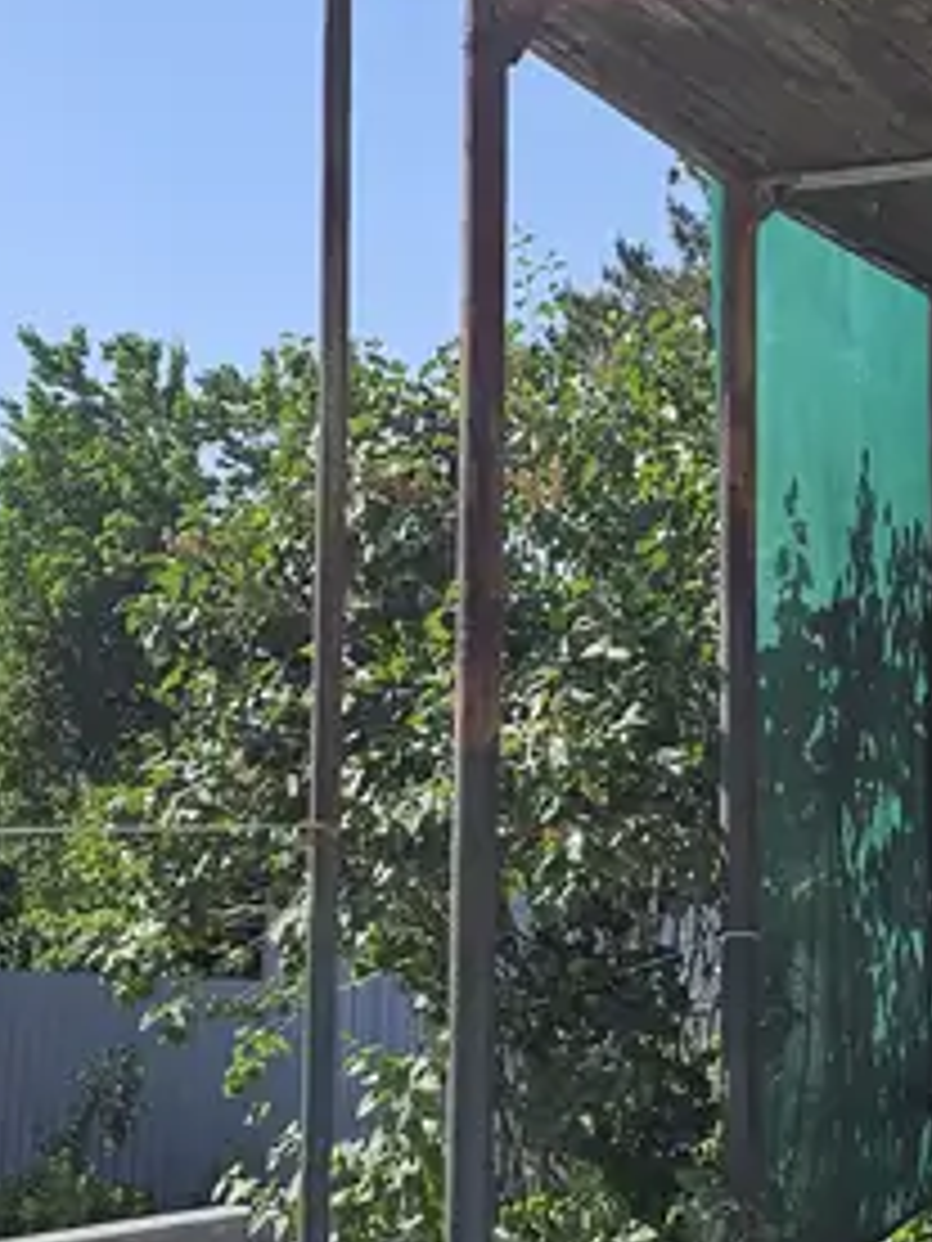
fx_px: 2692
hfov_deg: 19.4
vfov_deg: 25.9
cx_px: 754
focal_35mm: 75
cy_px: 500
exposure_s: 1/1265
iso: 20
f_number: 1.7
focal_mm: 6.3
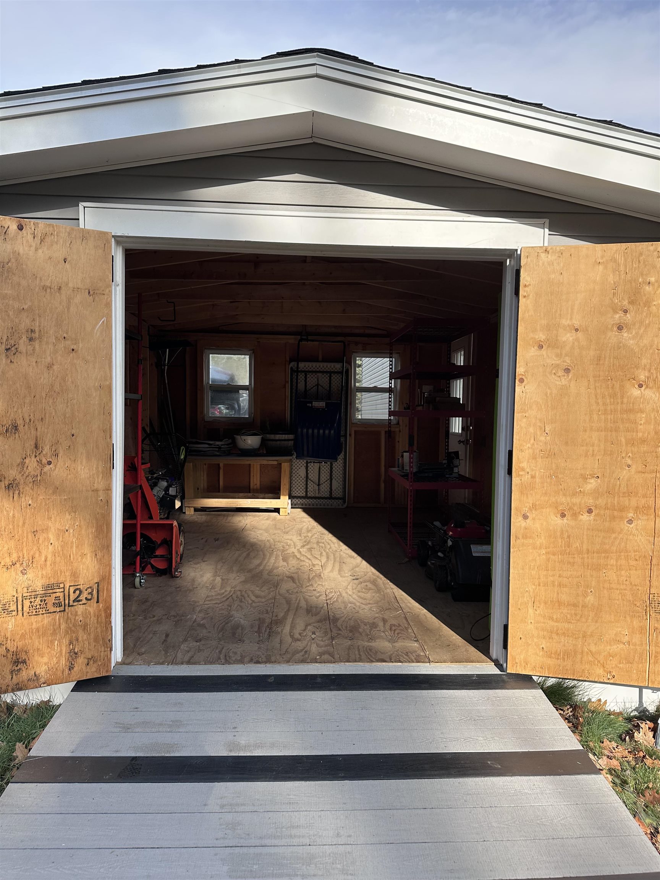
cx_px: 330
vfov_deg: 71.6
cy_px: 440
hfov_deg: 56.8
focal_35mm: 24
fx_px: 610
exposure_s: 1/1812
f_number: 1.78
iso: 80
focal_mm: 6.86
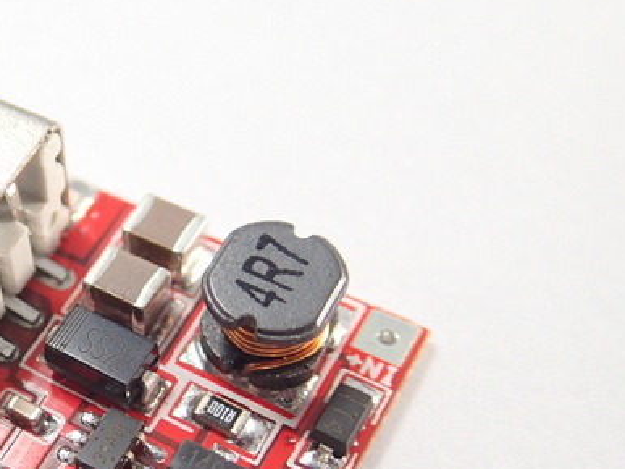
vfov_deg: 23.5
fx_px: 1119
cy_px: 332
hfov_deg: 29.4
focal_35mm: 62
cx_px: 15
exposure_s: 1/125
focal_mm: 5.5
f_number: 2.3
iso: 320
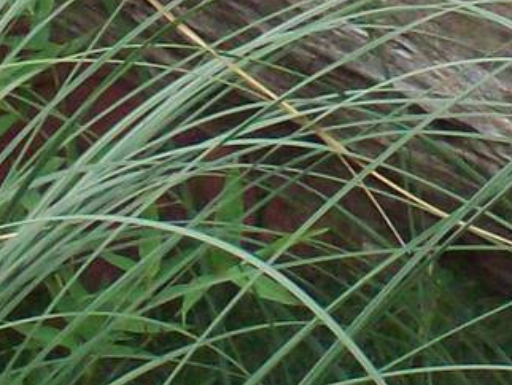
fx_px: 7934
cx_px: 569
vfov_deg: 2.8
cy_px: -511
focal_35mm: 536
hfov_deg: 3.7
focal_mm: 18
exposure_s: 1/128
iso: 200
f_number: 4.8
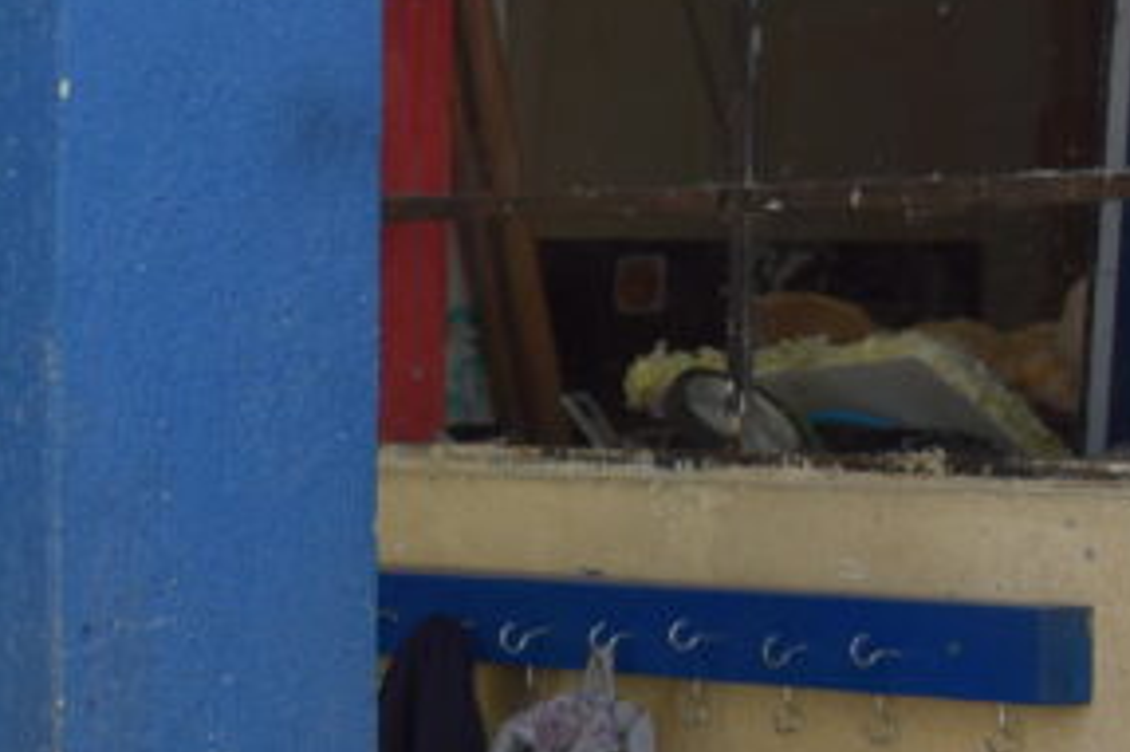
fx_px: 5709
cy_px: 439
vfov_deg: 7.5
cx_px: -579
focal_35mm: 182
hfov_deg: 10.9
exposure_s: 1/400
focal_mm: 34
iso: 200
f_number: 10
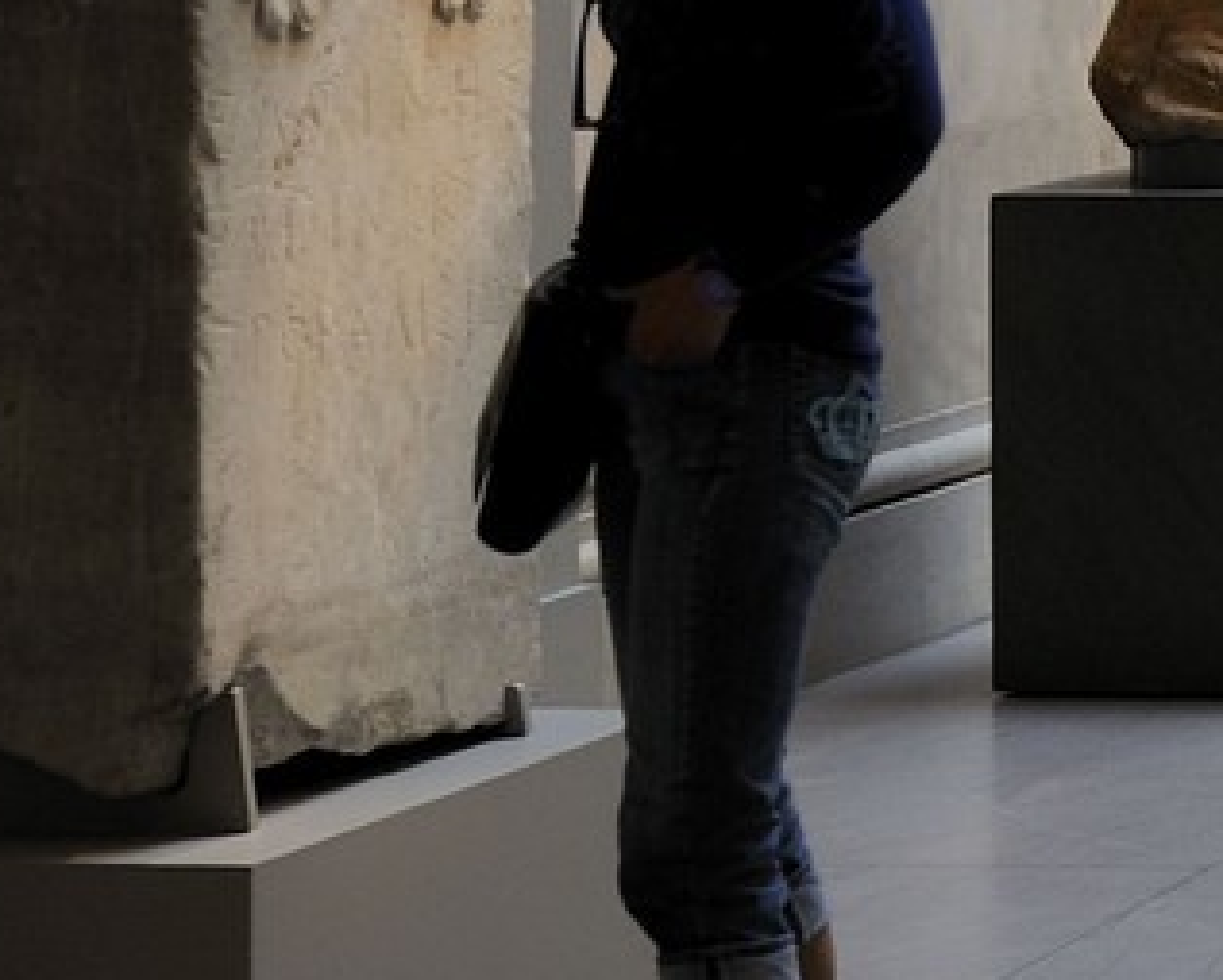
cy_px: -320
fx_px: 5831
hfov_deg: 10.5
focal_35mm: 161
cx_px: 2782
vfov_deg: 9.4
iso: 200
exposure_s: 1/50
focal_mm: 34
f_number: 5
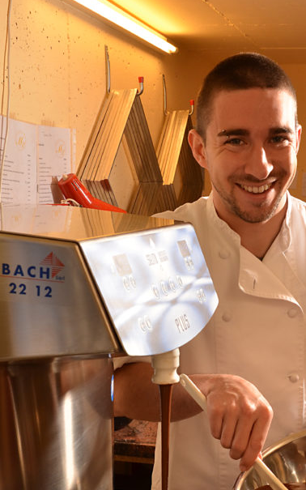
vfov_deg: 32.2
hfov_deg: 20.8
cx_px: 223
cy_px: 380
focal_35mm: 62
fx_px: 827
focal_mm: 24
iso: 320
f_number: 8
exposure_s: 1/80
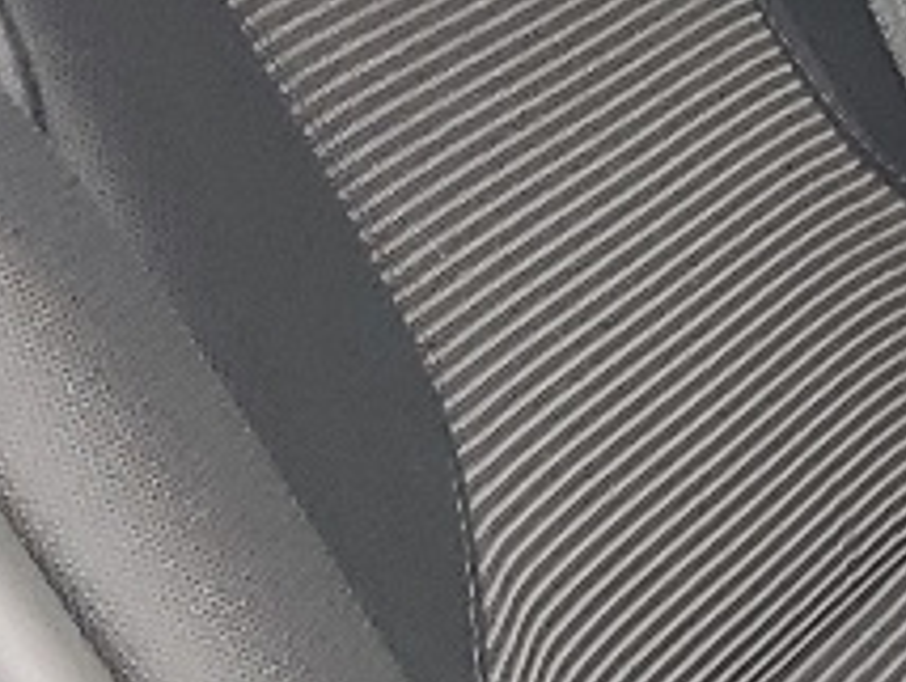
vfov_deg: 7.5
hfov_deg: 8.8
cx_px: 2447
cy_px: 1173
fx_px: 5083
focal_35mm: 194
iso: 50
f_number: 1.5
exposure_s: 1/256
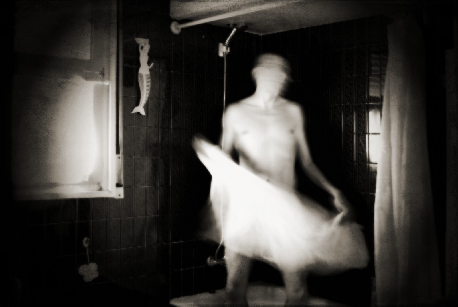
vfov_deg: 34.3
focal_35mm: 39
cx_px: 229
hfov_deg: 49.5
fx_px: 497
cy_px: 154
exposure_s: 1/6
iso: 400
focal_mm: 26
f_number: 4.2
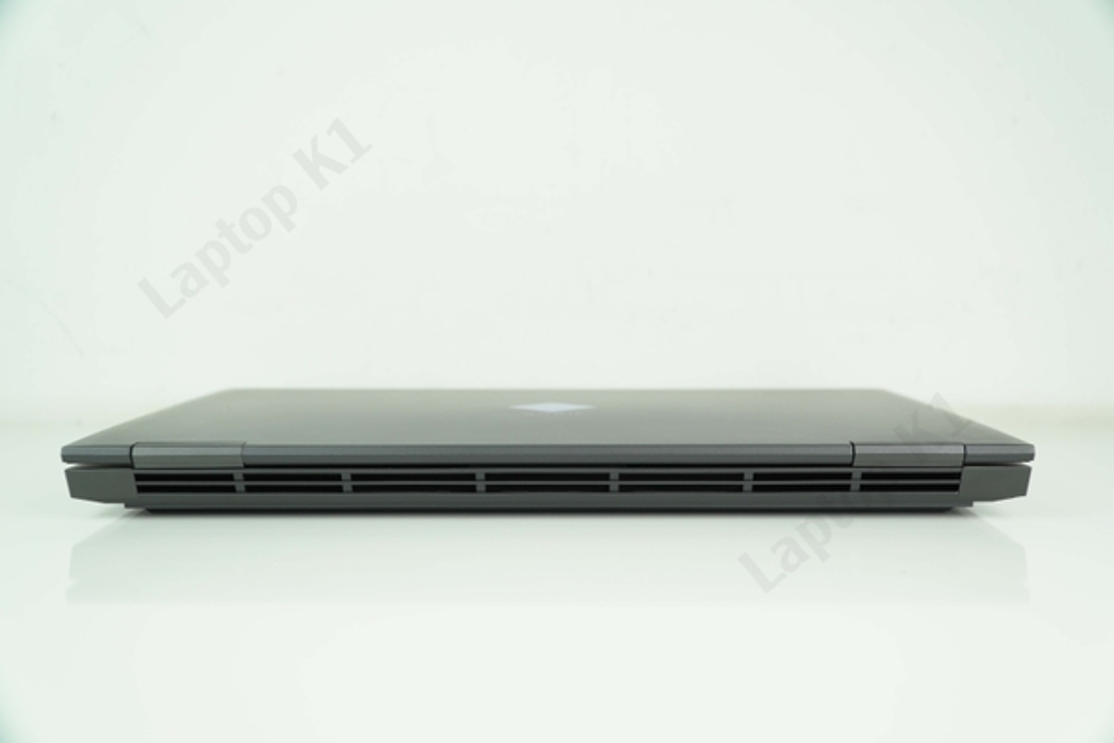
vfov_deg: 35.5
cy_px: 372
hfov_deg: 51.3
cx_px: 557
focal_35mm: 38
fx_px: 1160
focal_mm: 25
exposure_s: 1/40
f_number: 4
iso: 100
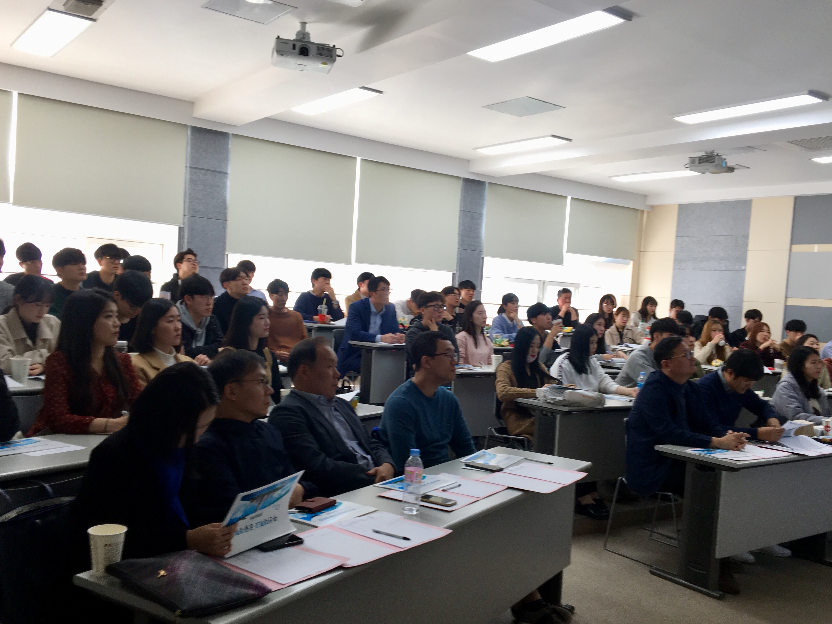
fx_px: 793
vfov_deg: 42.9
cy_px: 342
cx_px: 435
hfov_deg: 55.3
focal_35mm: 33
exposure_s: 1/60
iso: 32
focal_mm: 4.15
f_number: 2.2
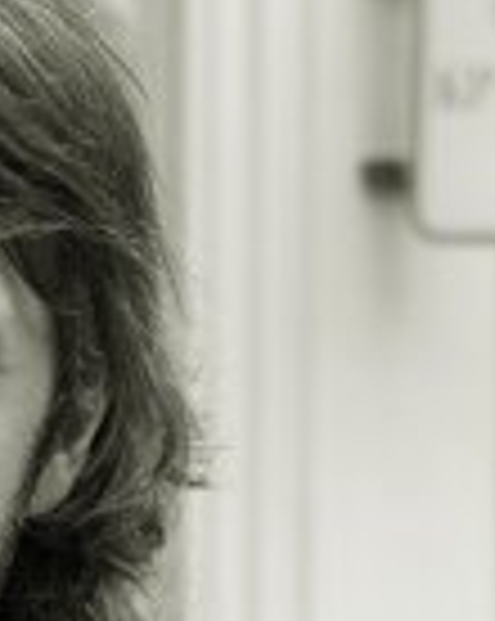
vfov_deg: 5.0
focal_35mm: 382
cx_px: -430
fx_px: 7011
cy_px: 1400
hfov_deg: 4.0
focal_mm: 70
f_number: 8
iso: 400
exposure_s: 1/125
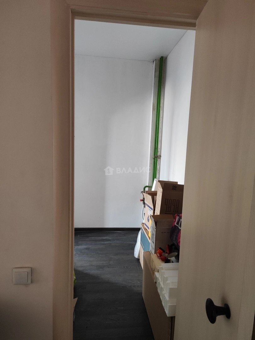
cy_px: 170
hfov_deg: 58.9
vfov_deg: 73.9
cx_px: 128
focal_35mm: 23
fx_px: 226
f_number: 1.8
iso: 600
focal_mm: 5.4
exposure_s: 1/42.1
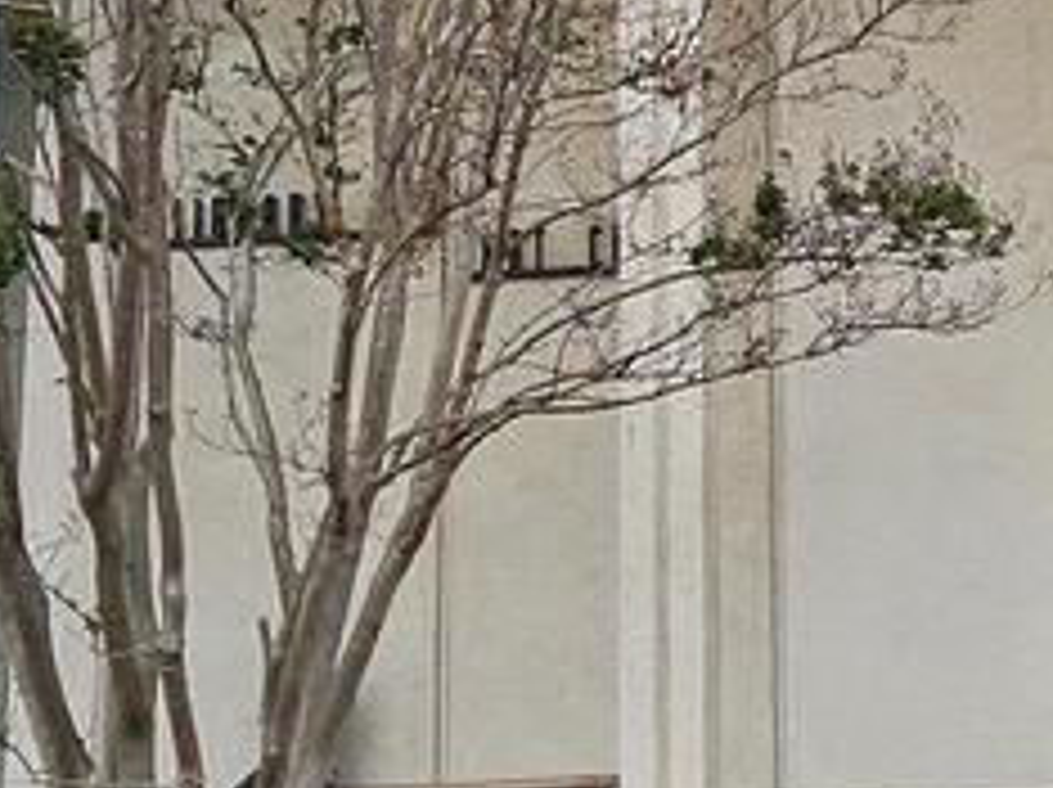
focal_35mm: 57
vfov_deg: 24.5
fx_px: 1732
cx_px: 1494
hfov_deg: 26.5
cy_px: 18
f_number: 2.2
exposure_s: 1/488
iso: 32
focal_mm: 1.74
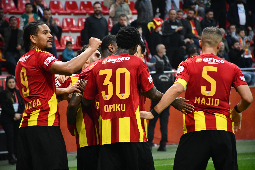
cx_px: 128
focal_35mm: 210
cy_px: 85
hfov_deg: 9.8
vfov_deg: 6.5
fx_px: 1487
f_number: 5.6
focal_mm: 140
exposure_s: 1/250
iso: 3200
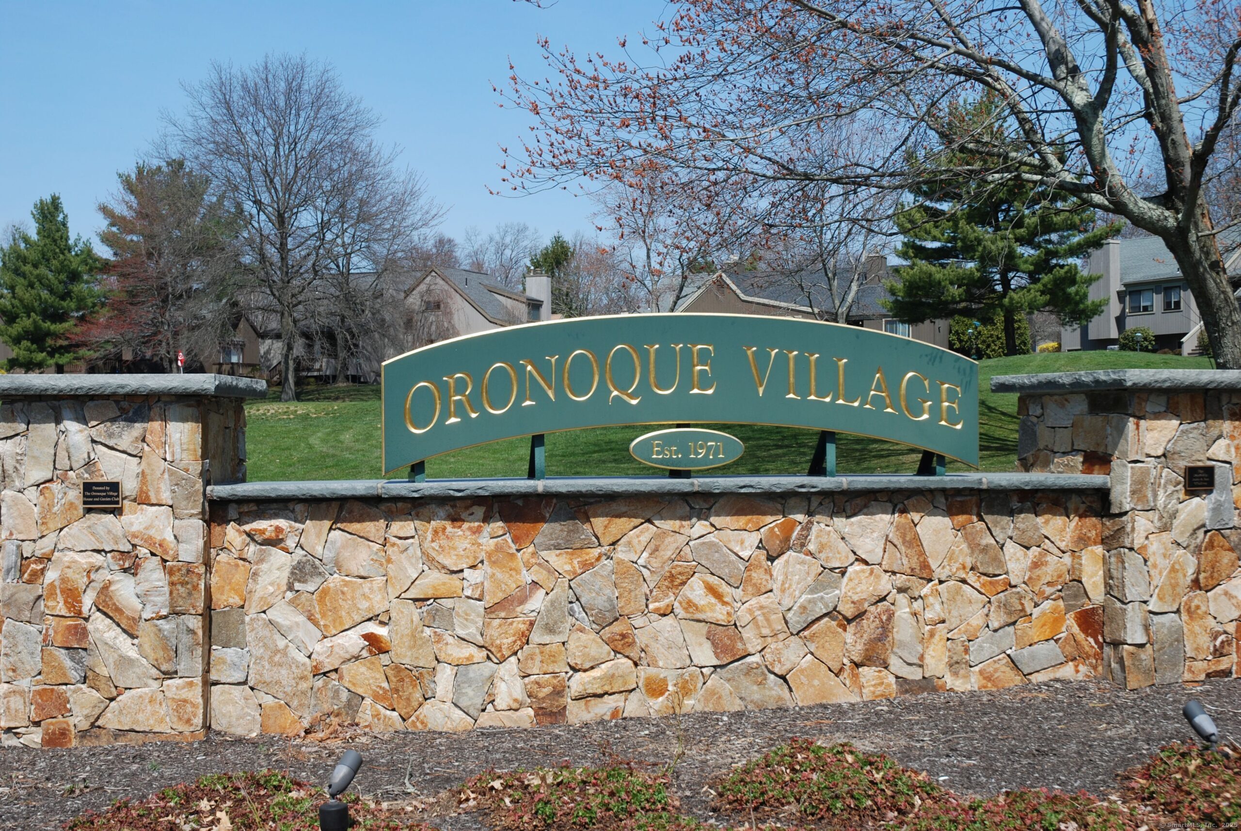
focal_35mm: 51
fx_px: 1760
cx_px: 620
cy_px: 416
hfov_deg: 38.8
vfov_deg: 26.6
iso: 100
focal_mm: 34
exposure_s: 1/200
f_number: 7.1
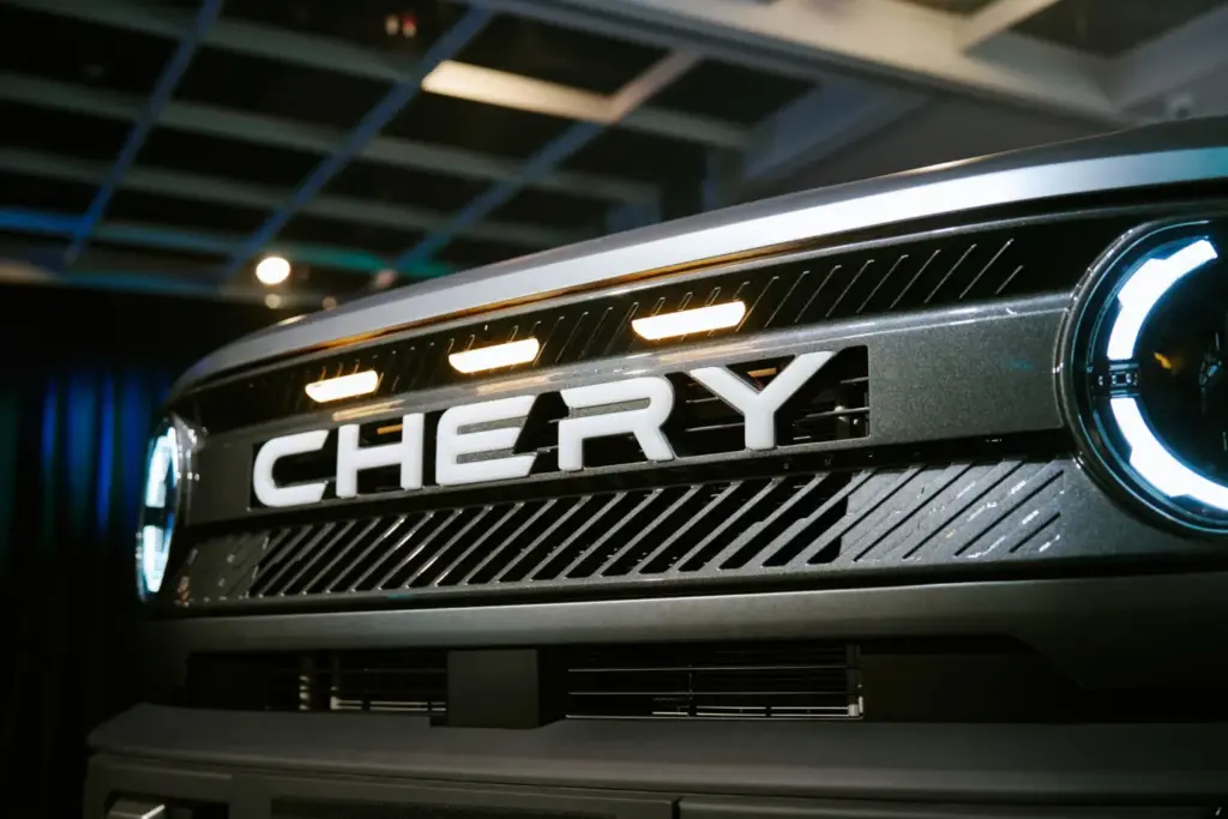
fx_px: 1365
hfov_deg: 48.5
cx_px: 614
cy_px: 410
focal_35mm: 40
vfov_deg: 33.4
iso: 1250
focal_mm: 40
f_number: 2.8
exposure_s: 1/250
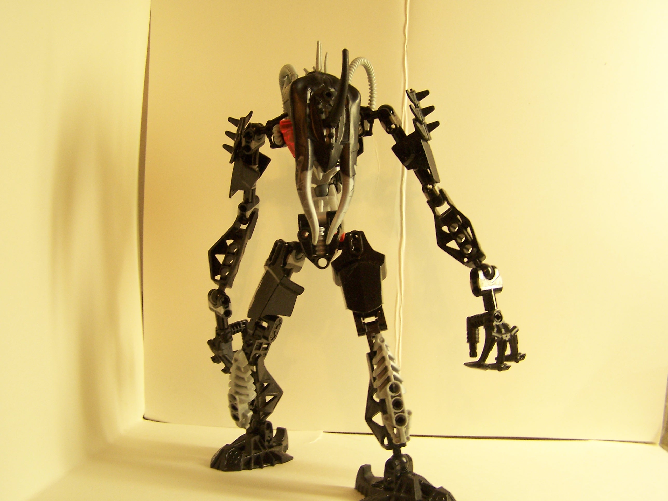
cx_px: 334
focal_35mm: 38
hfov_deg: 49.0
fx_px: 733
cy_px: 250
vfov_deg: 37.7
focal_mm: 6.3
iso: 140
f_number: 2.8
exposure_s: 1/20
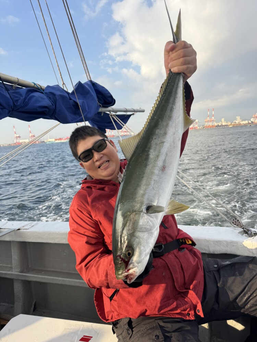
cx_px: 128
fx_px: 238
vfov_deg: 71.6
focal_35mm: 24
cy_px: 171
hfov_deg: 56.8
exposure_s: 1/1869
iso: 80
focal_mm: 6.76
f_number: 1.78
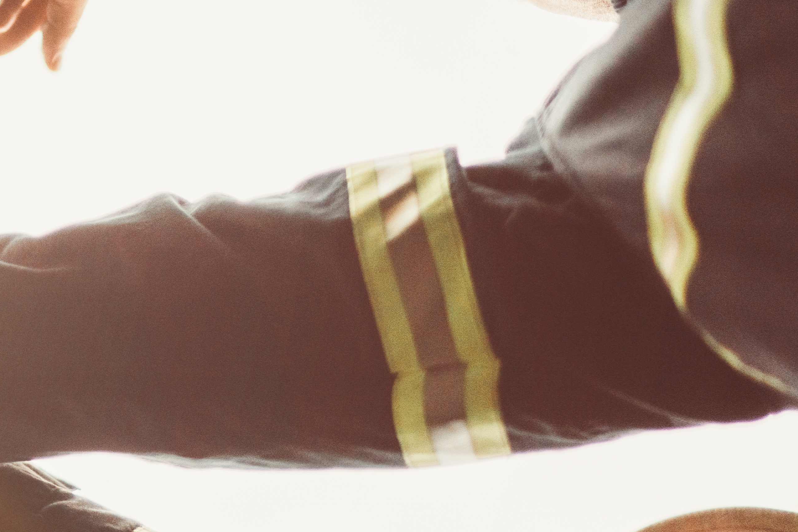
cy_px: 424
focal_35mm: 108
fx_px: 2394
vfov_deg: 12.6
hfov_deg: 18.0
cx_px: -168
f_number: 1.4
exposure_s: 1/8000
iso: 100
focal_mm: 35
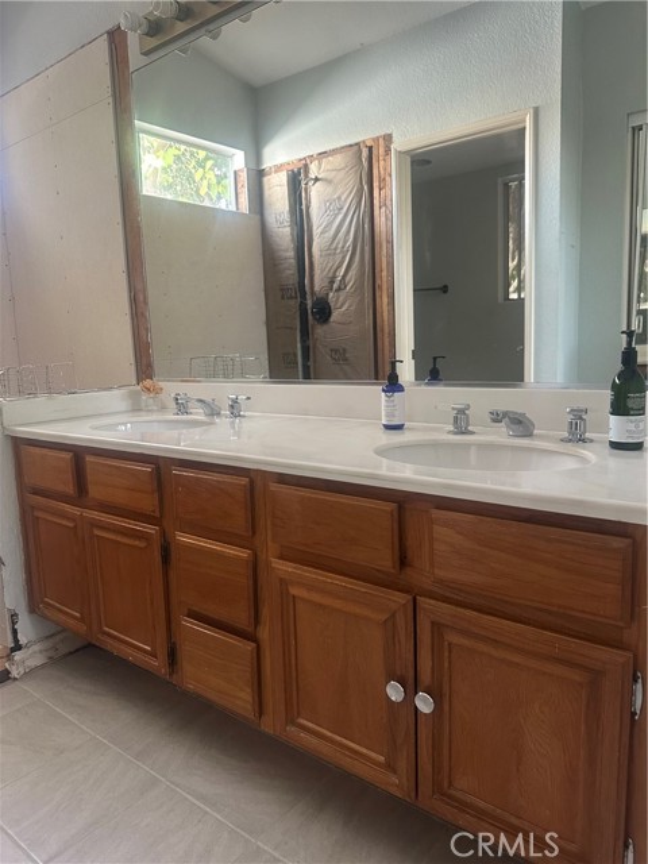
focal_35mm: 24
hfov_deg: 56.8
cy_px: 432
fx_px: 599
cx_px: 324
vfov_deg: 71.6
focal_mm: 6.86
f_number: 1.78
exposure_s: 1/60
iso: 320
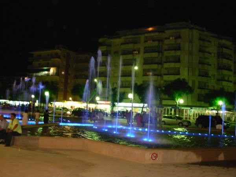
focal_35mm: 38
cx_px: 118
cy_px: 88
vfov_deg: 37.7
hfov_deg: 49.0
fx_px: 259
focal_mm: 6.3
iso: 200
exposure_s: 1/5.3
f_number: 2.9
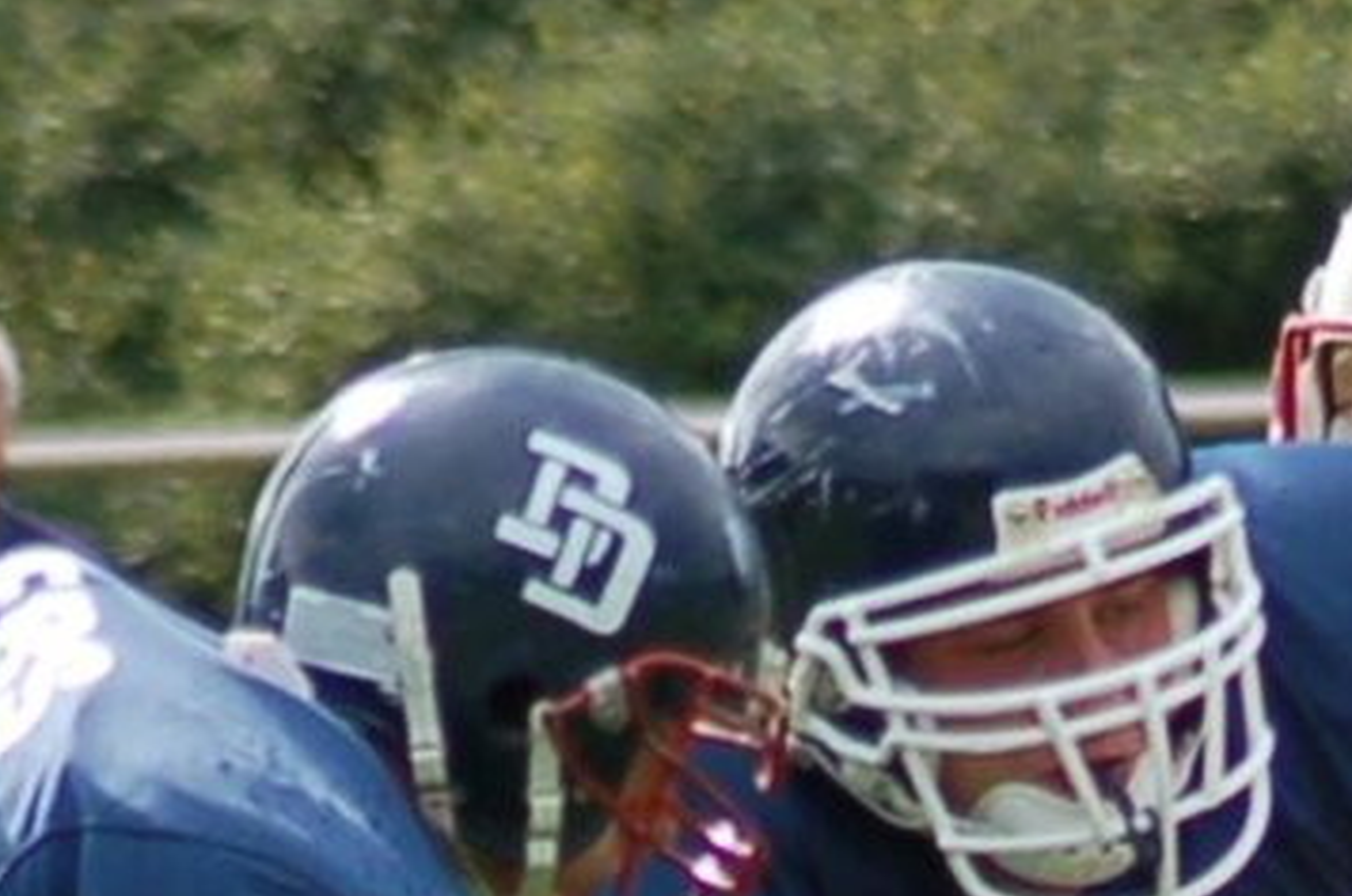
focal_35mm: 1252
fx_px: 46938
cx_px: 1789
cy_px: 2031
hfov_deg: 1.6
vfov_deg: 1.1
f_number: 4.5
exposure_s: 1/1000
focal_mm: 135
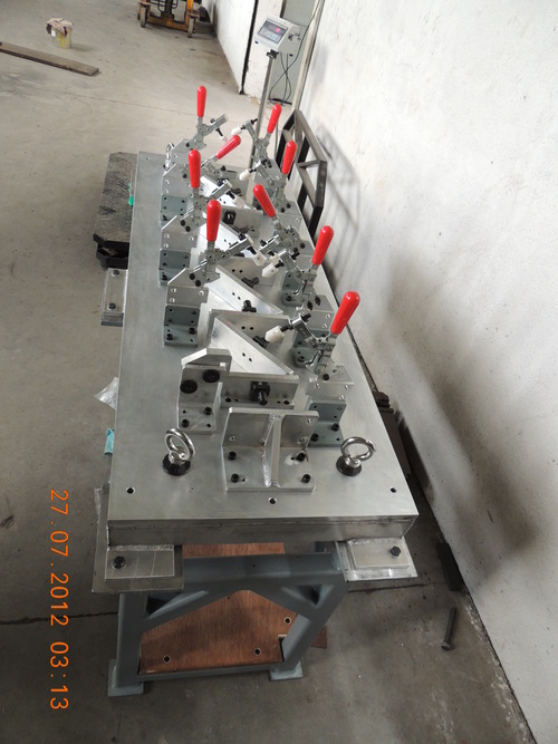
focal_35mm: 24
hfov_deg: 56.8
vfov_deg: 71.6
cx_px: 279
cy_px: 372
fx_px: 516
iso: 280
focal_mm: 4.3
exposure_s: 1/30
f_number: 3
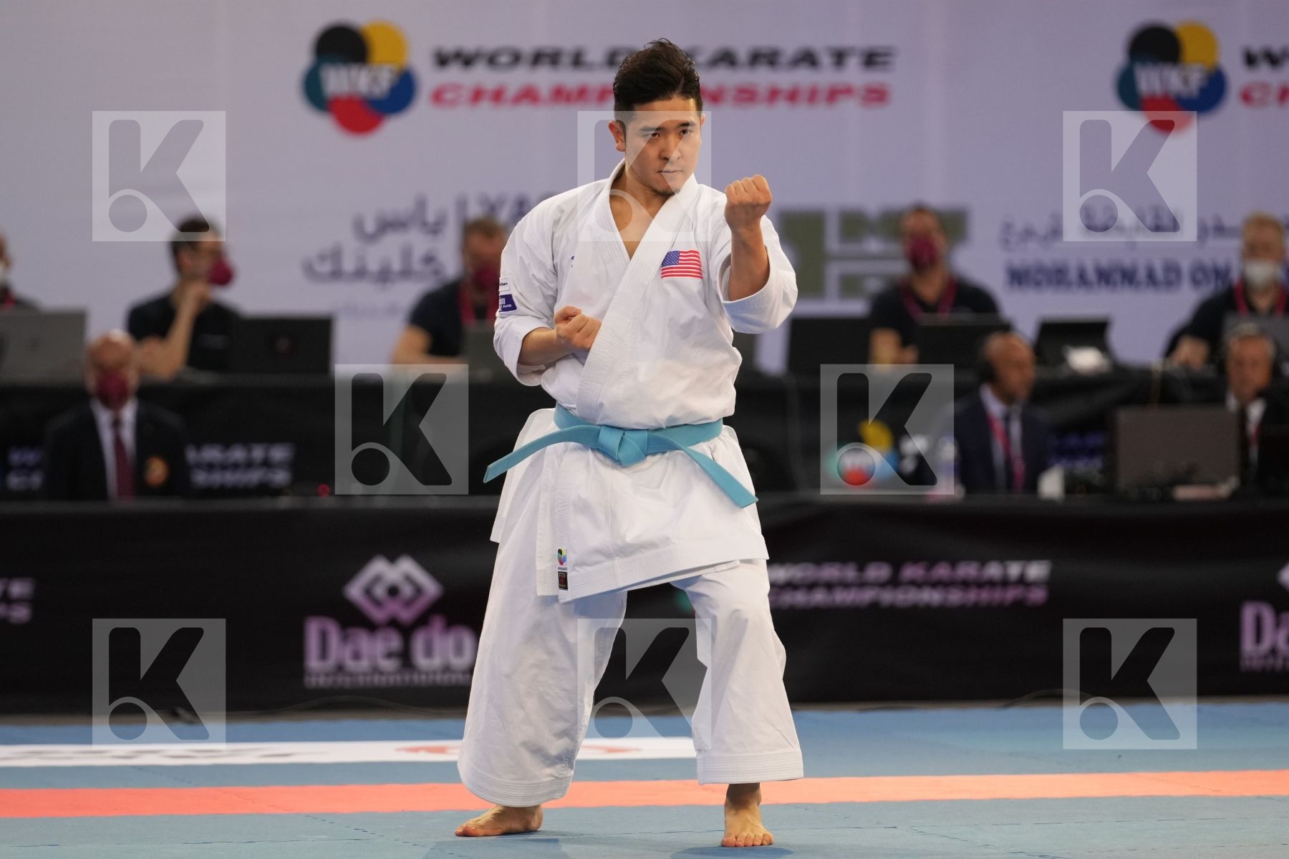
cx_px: 644
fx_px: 10454
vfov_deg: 4.7
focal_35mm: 292
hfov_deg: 7.1
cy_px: 430
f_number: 2.8
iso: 1000
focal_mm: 195
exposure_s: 1/500
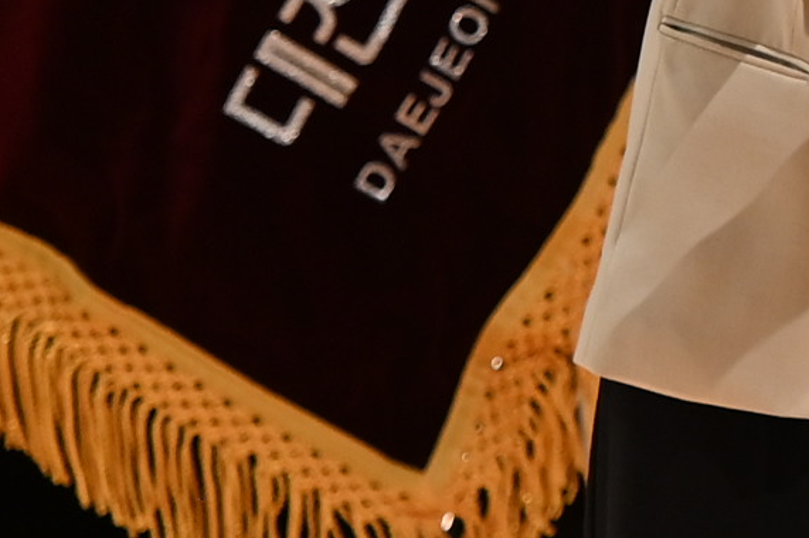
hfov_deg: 2.1
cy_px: -460
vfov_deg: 1.4
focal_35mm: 992
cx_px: 1948
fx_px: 22279
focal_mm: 125
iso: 640
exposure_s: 1/125
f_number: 2.8
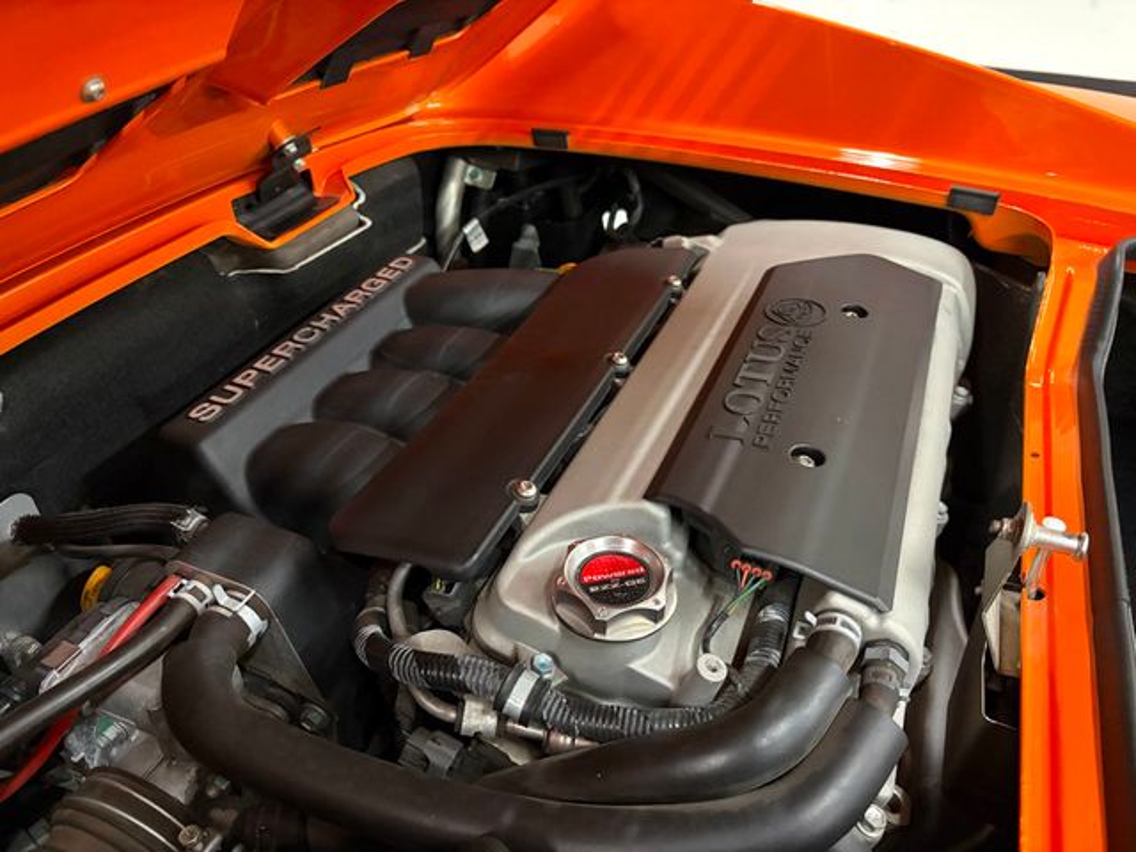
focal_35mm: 26
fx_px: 853
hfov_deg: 67.3
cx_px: 568
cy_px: 426
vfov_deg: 53.1
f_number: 1.6
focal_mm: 5.96
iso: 640
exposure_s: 1/30
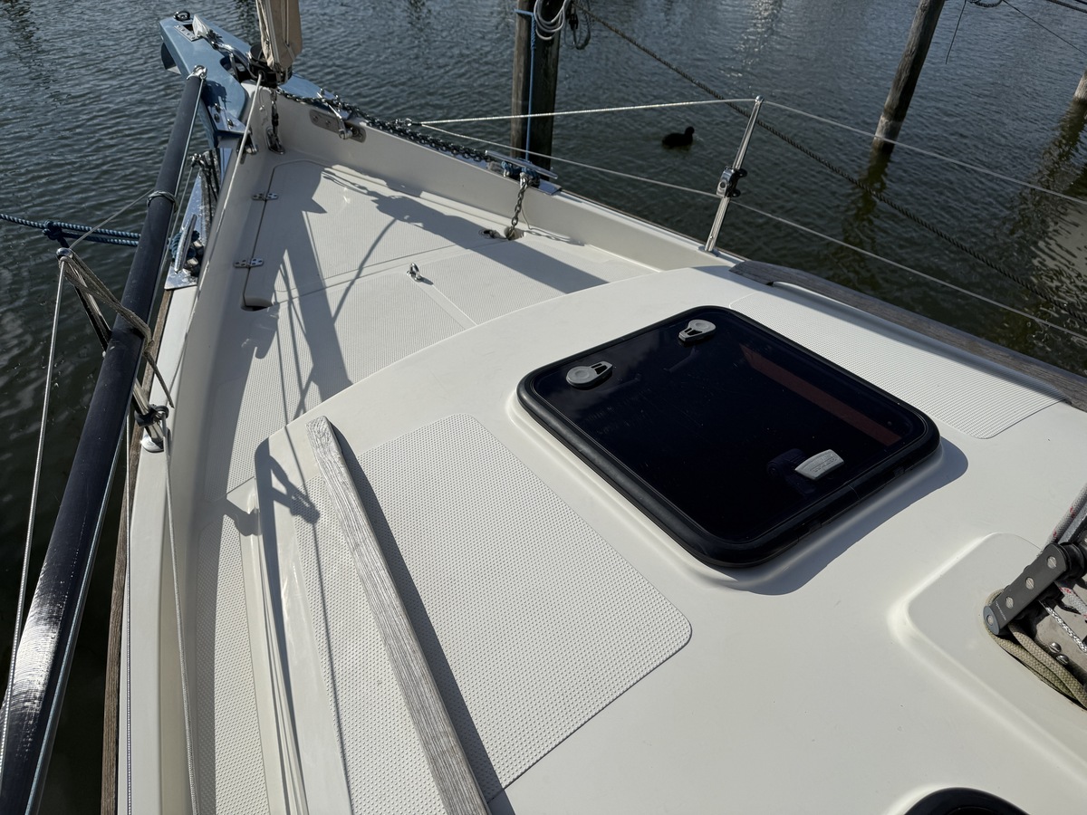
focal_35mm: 24
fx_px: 754
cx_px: 544
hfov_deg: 71.6
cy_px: 408
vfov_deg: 56.8
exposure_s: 1/14286
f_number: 1.78
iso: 64
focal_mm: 6.76
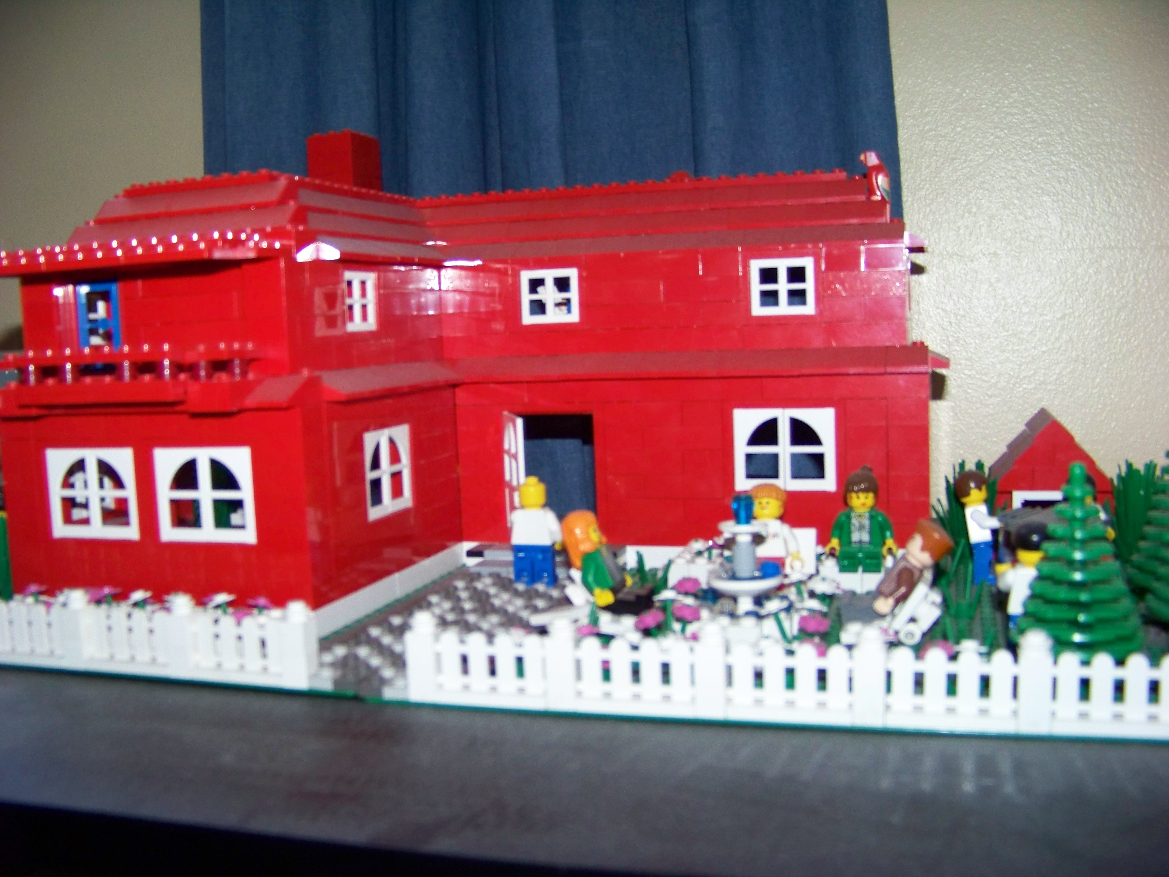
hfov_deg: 51.4
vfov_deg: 39.7
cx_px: 584
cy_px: 438
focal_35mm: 36
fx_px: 1216
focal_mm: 5.85
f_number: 2.8
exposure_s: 1/30
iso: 200
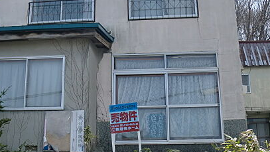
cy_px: 76
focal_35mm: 60
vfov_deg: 20.1
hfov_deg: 34.8
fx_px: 430
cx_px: 107
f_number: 3.1
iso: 64
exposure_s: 1/800
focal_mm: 6.3
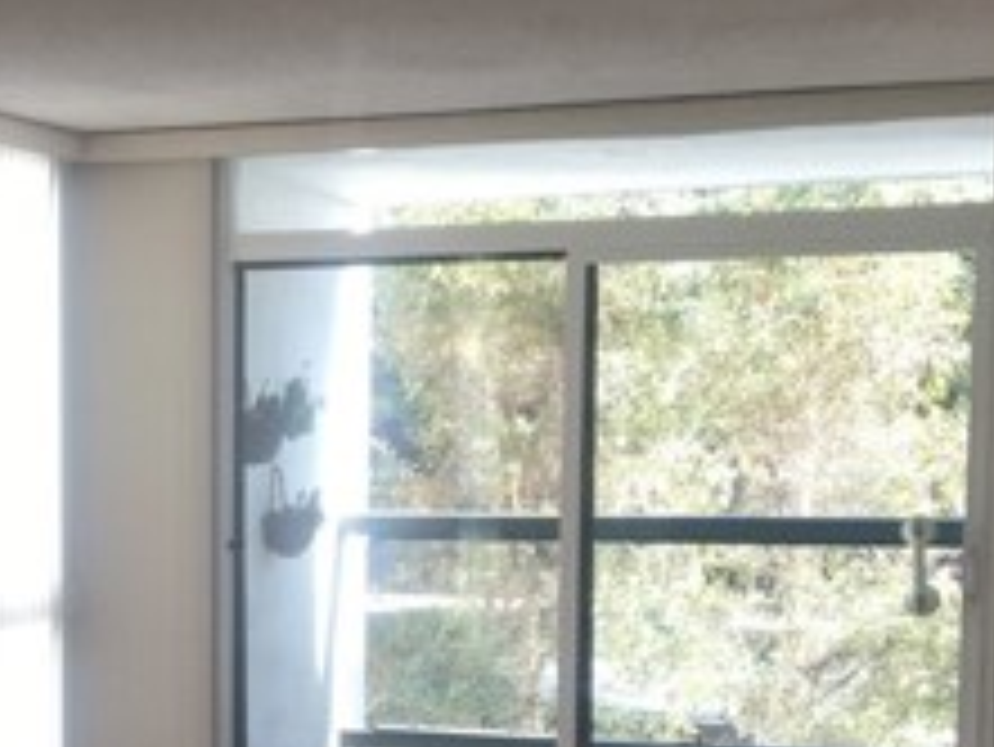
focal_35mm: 84
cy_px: 666
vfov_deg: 17.3
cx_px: -36
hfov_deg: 22.3
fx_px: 2413
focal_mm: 4.15
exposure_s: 1/60
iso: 32
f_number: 2.2
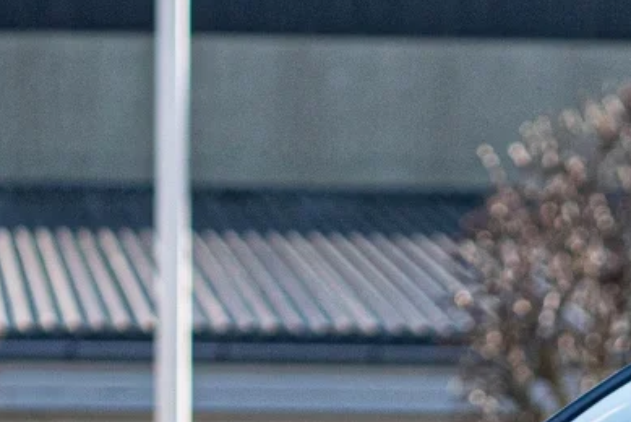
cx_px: 603
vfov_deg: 3.3
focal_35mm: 419
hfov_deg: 4.9
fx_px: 7349
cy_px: 933
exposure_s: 1/1600
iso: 640
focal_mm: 85
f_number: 2.8
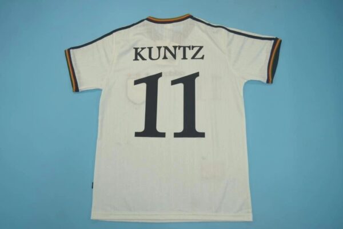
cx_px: 172
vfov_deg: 43.6
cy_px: 114
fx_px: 286
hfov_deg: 61.9
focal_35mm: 30
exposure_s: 1/200
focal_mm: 20
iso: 200
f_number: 4.5
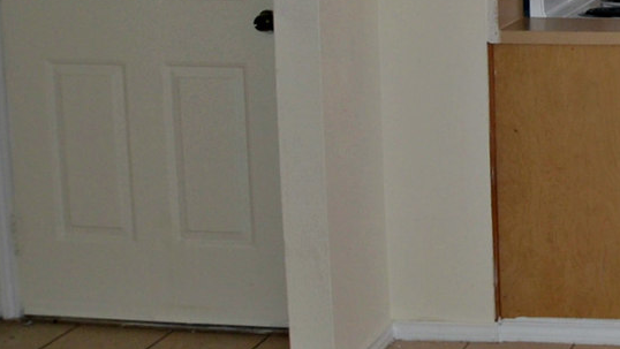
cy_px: 33
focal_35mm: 104
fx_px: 1710
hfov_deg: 18.8
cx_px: 847
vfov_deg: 11.6
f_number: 4
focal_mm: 22
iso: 400
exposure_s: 1/125
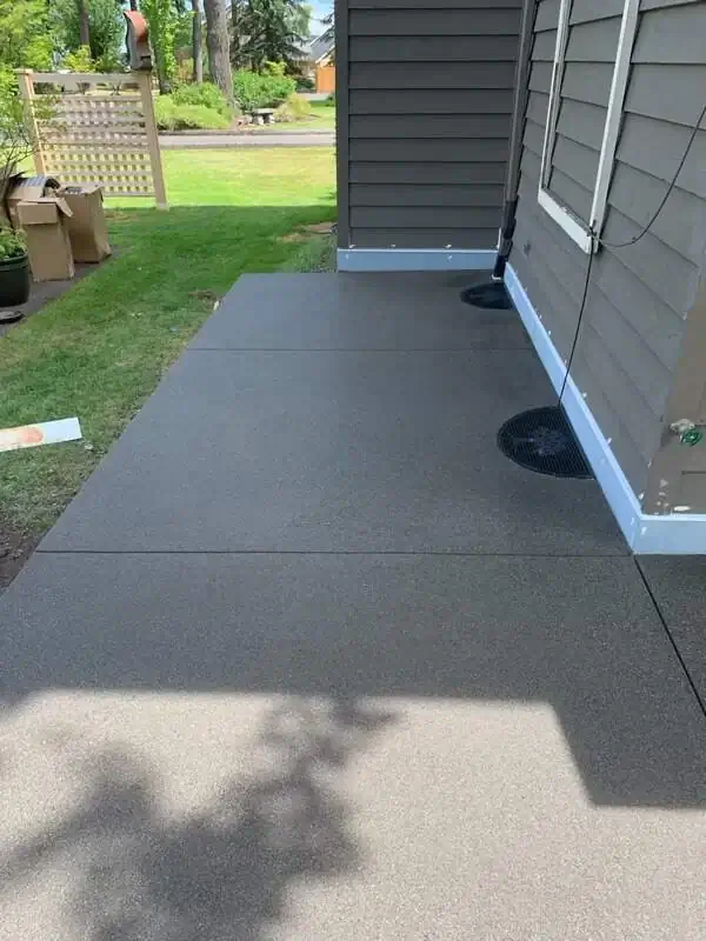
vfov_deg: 67.3
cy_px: 470
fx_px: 707
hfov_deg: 53.1
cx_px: 353
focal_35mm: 26
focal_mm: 4.25
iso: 25
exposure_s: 1/286
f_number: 1.8
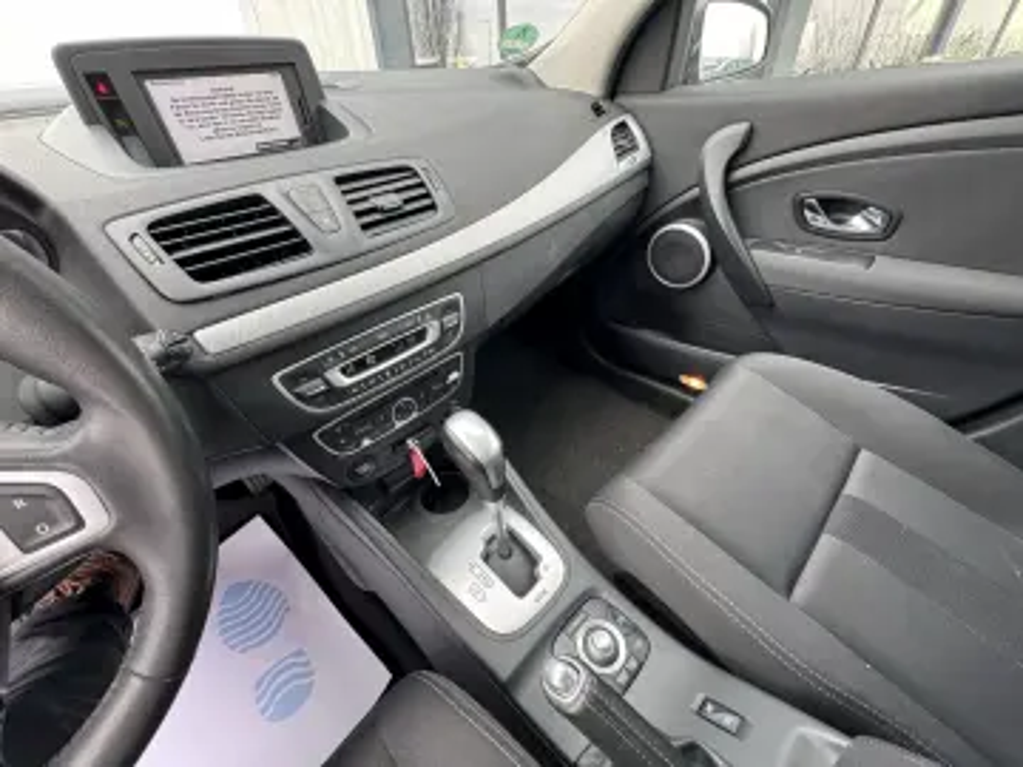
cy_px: 384
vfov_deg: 85.7
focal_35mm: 14
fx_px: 414
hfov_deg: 102.1
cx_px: 512
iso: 320
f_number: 2.2
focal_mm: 2.22
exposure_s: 1/99
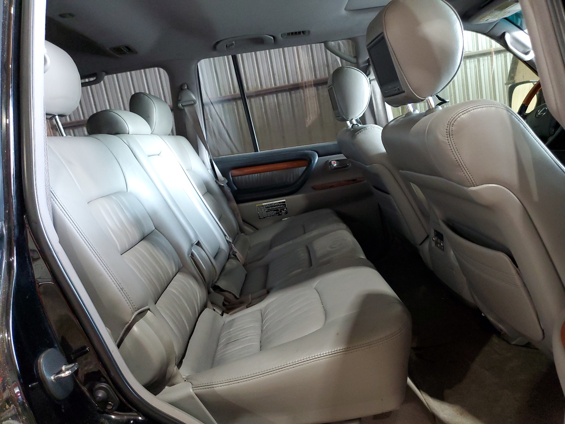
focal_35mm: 26
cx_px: 282
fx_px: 424
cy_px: 212
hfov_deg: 67.3
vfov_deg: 53.1
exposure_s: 1/40
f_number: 1.5
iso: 282
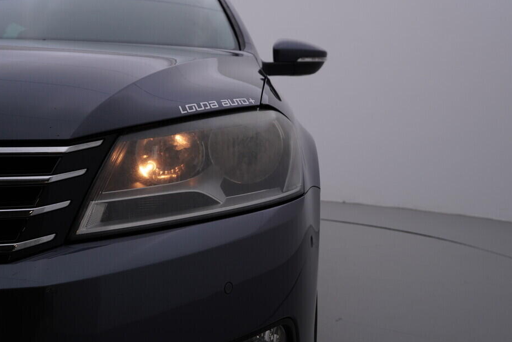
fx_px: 569
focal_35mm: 40
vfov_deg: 33.4
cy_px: 189
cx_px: 233
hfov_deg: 48.4
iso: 125
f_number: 5.6
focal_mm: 24
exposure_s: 1/160
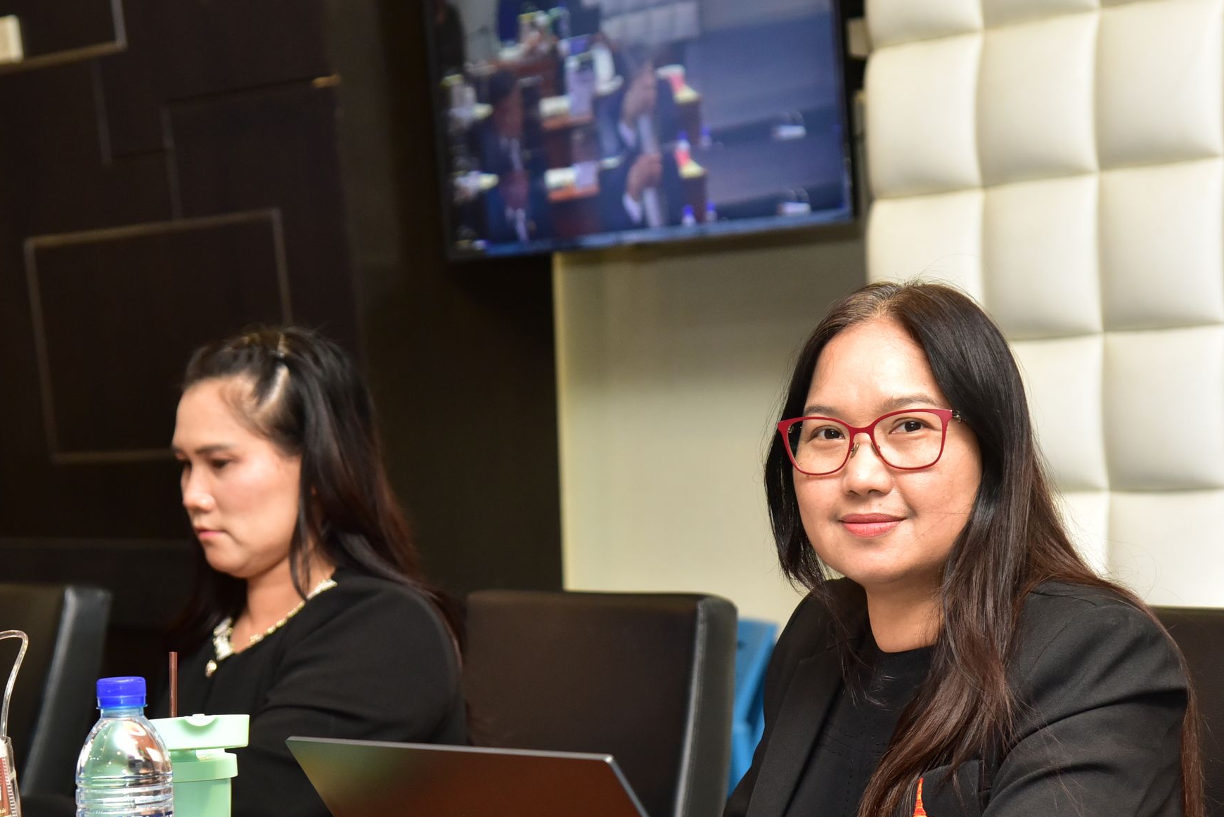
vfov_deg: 12.2
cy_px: 531
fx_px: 3809
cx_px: 591
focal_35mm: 112
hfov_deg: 18.3
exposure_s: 1/100
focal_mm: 78
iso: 1600
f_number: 5
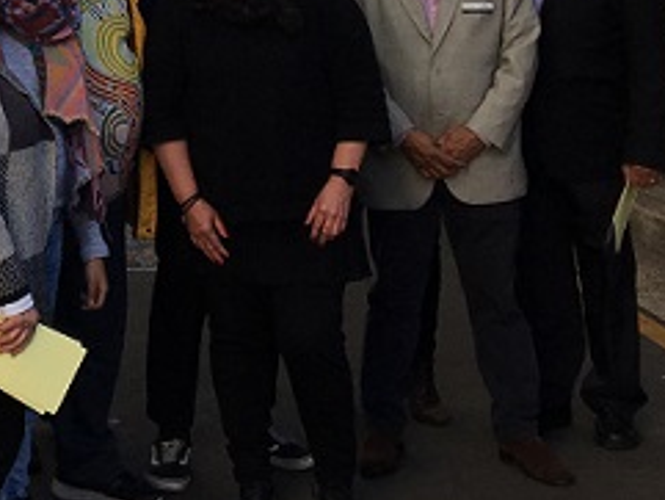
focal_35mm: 105
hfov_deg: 17.9
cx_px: -102
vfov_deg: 13.7
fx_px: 2018
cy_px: -113
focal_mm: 4.15
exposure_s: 1/557
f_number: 2.2
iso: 25
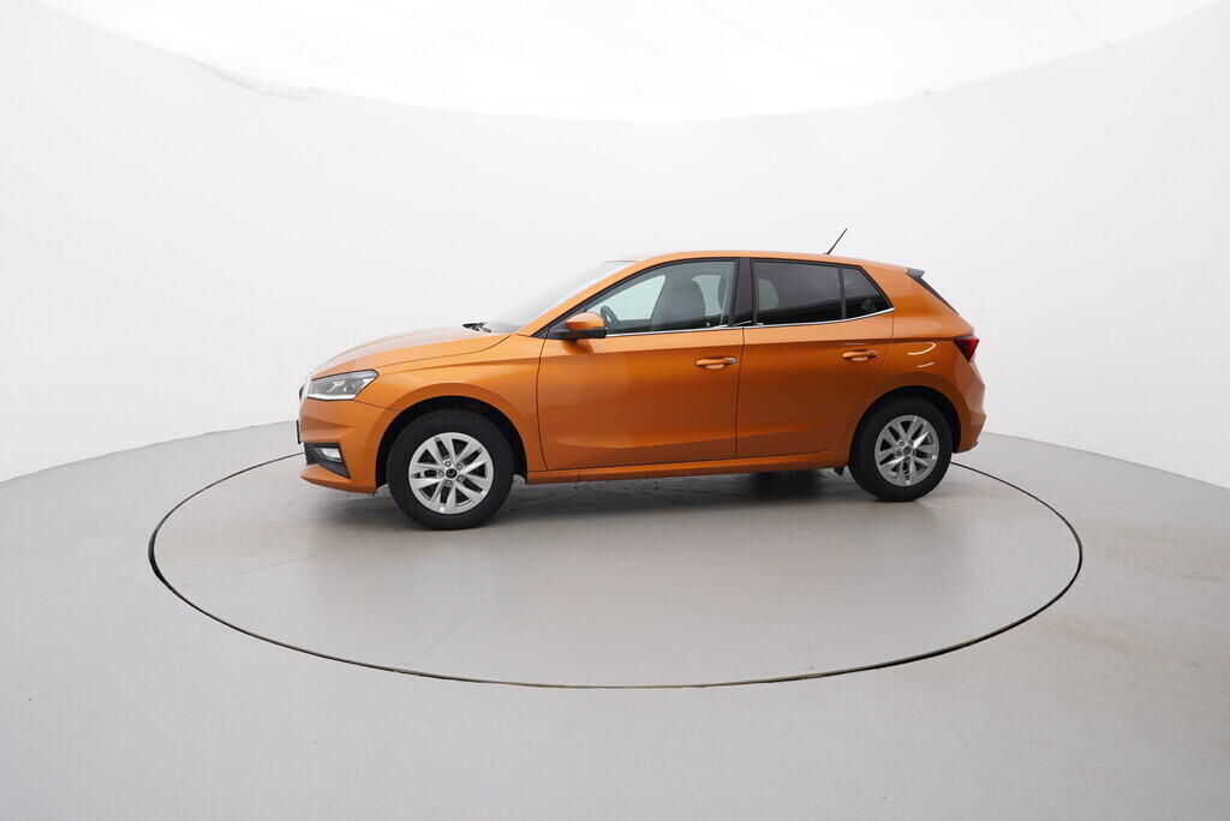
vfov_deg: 56.2
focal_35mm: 22
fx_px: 769
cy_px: 410
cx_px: 615
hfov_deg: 77.3
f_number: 5
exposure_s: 1/80
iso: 200
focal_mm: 15
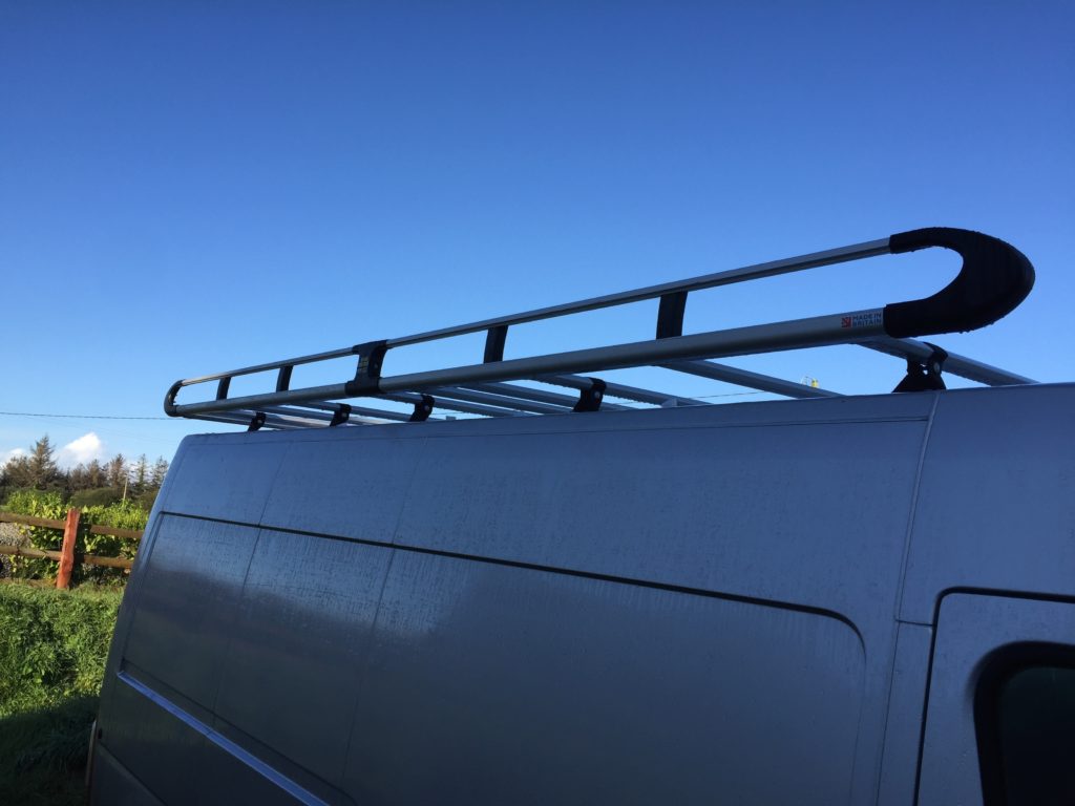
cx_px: 538
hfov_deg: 61.7
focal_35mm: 29
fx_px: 901
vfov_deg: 48.2
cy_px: 403
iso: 32
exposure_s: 1/1364
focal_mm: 4.15
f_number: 2.2
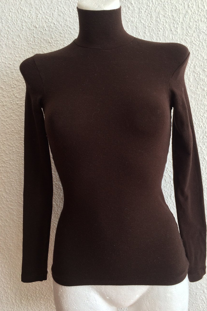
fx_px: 267
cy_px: 156
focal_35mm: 31
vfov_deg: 60.3
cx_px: 113
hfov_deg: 42.3
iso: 50
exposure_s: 1/60
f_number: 2.2
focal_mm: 4.15
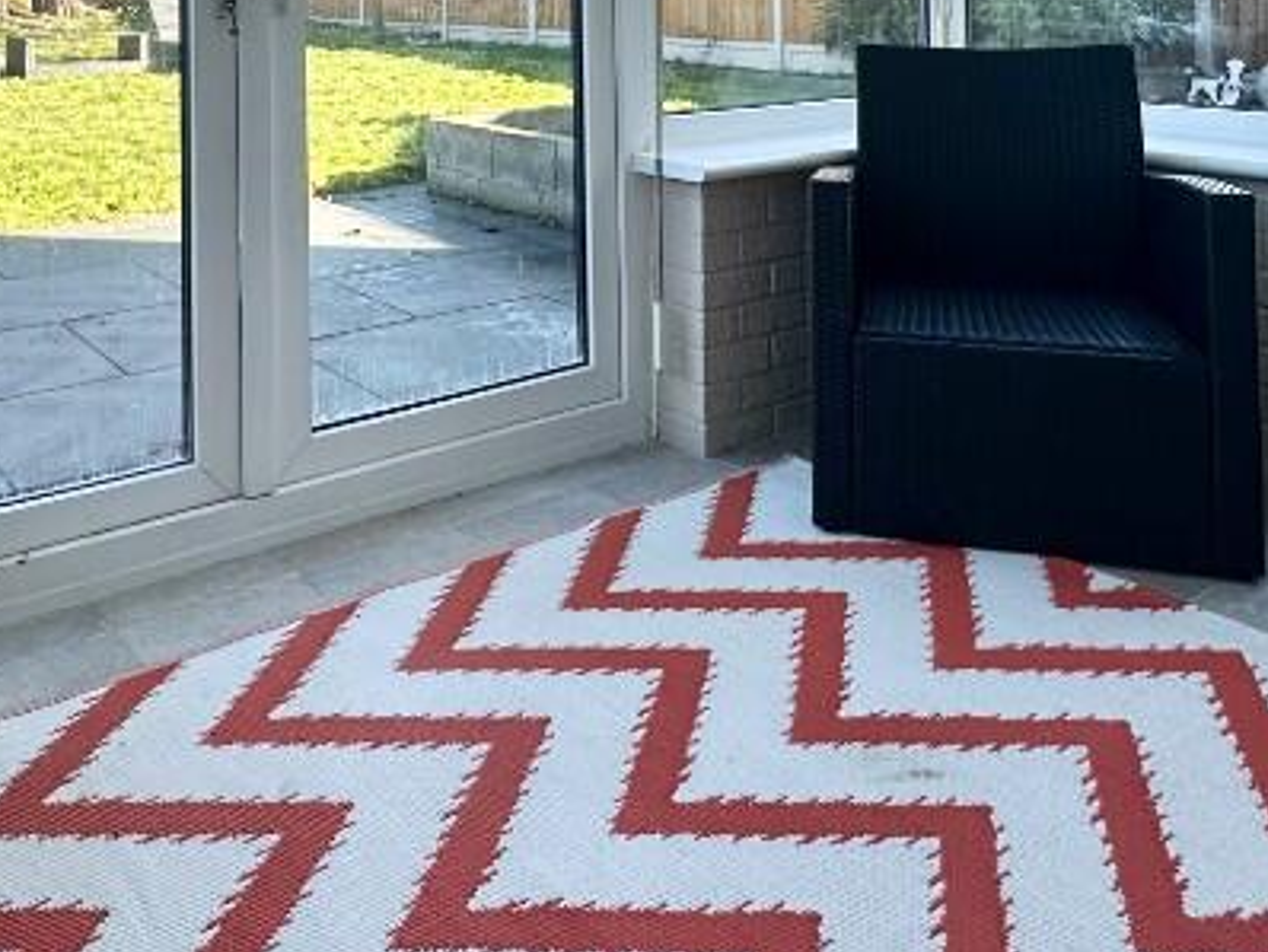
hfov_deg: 50.9
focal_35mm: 36
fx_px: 1319
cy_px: -51
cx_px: 487
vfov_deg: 35.0
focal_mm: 2.22
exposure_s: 1/323
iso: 40
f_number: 2.2
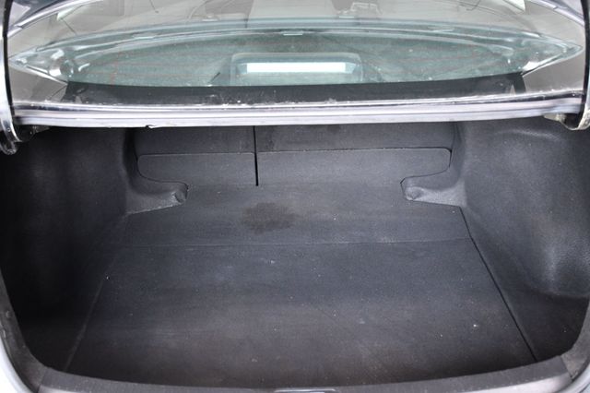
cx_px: 295
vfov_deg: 33.4
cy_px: 196
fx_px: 655
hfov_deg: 48.5
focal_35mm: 40
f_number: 5.6
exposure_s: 1/125
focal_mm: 27
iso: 2500
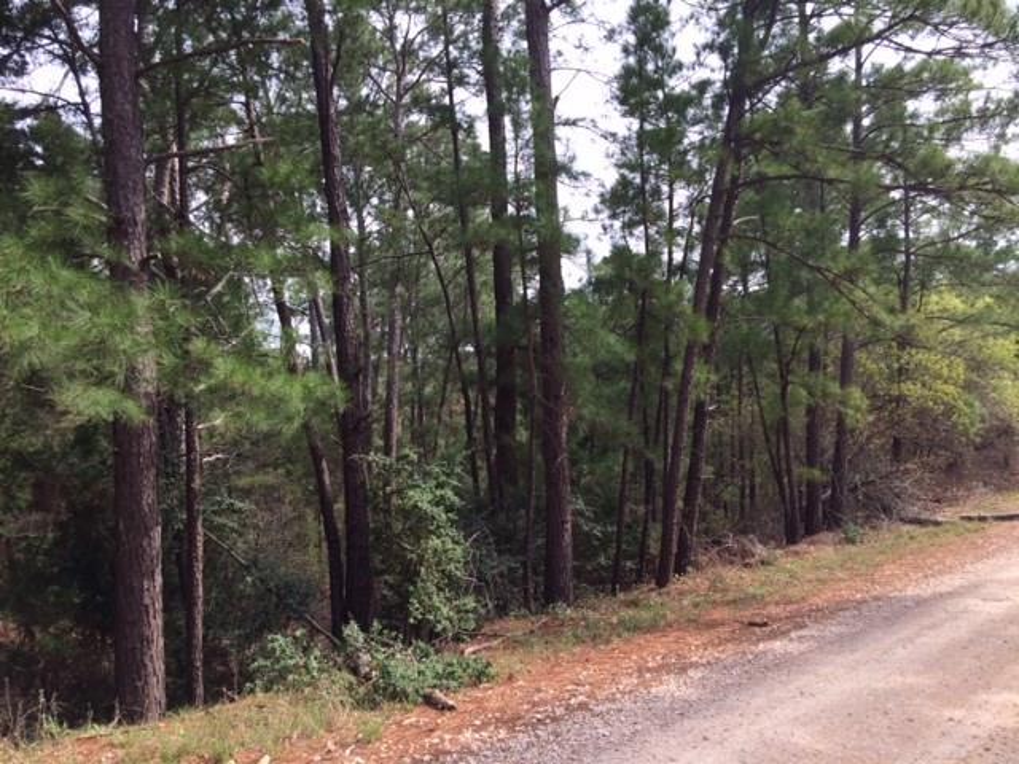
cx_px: 510
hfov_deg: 61.7
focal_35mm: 29
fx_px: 854
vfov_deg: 48.2
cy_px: 382
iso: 32
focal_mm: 4.15
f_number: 2.2
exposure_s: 1/631
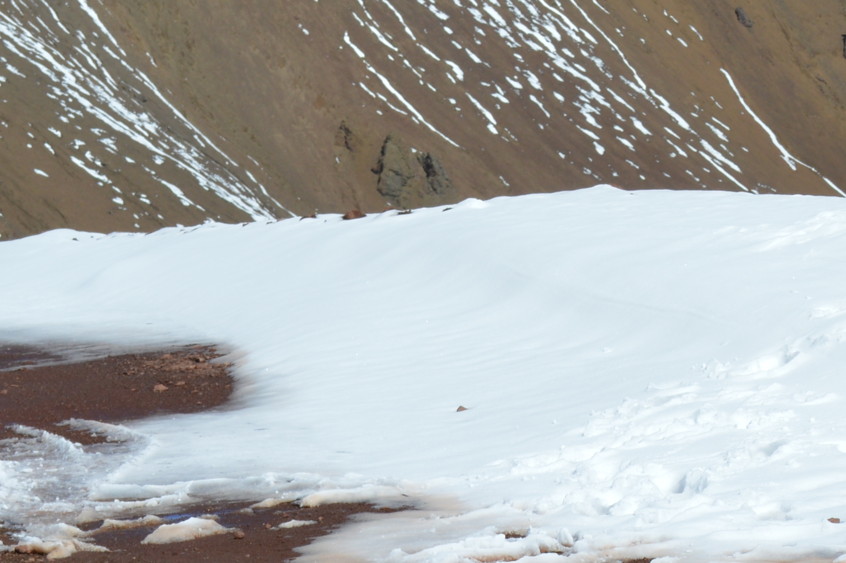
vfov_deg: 8.1
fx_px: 3959
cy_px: 73
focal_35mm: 169
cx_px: 1262
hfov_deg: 11.7
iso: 100
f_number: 9
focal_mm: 35
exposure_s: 1/320
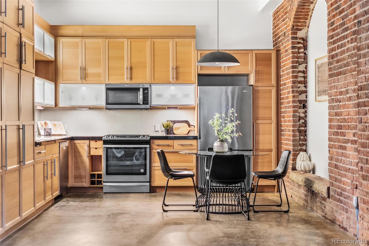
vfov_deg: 27.0
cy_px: 123
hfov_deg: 39.6
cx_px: 184
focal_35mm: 50
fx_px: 512
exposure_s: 1/3
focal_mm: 50
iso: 640
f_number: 1.8
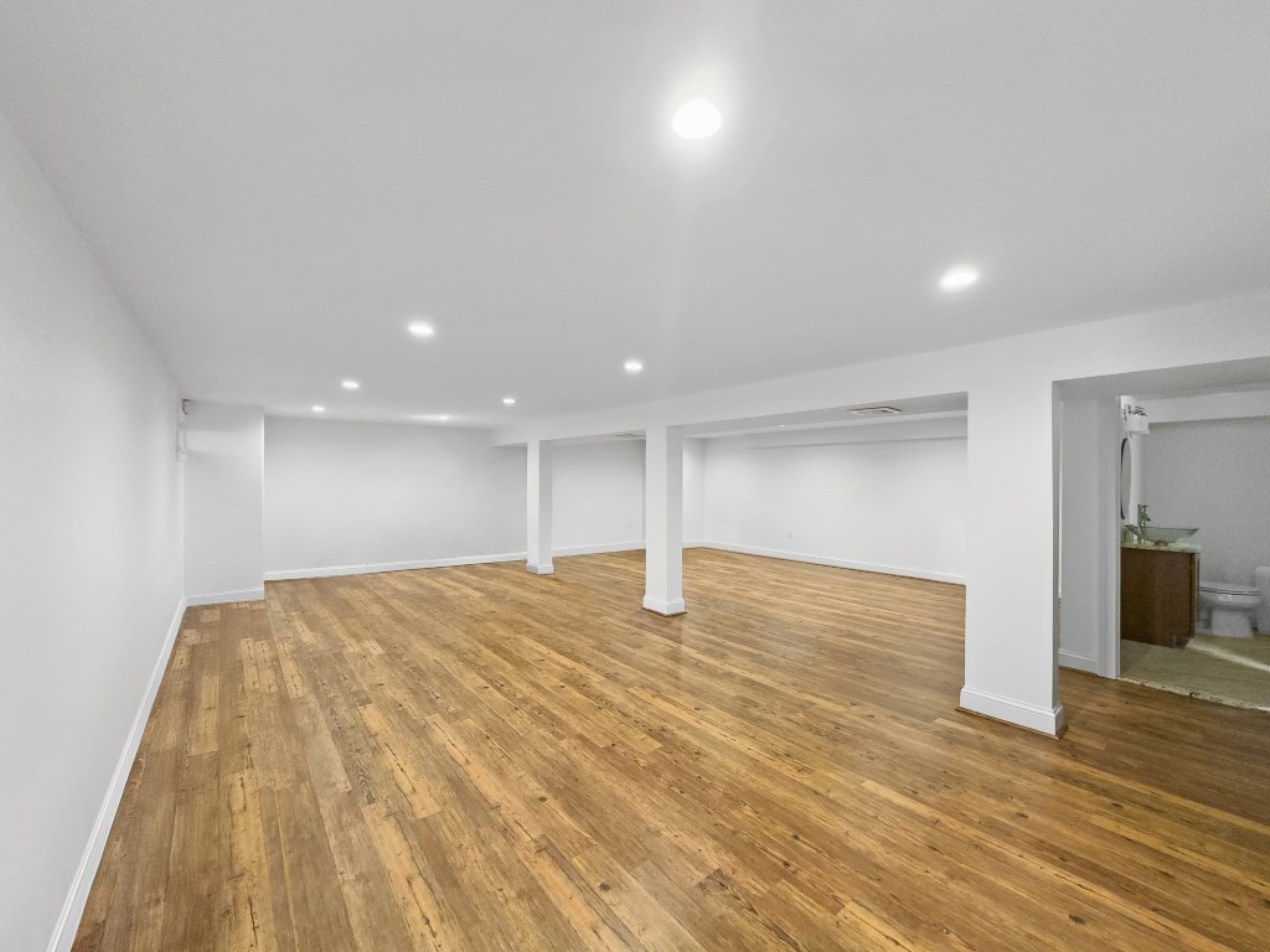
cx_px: 635
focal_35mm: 14
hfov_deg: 102.1
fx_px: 514
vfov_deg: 85.7
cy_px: 476
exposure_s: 1/60
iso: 320
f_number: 2.2
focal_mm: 2.22
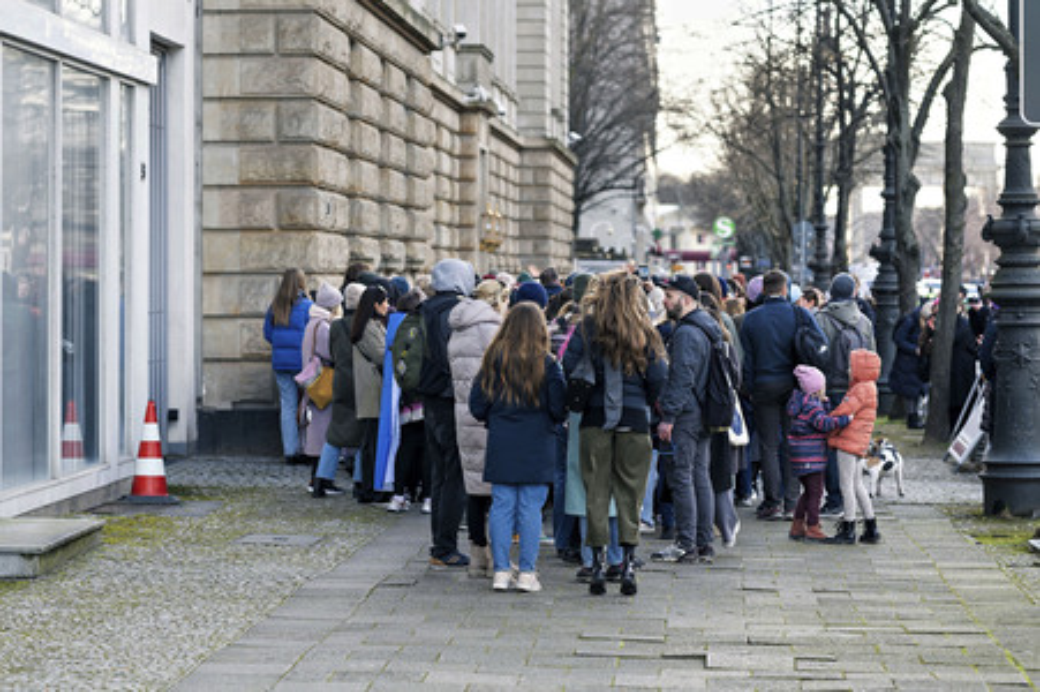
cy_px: 346
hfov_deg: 16.1
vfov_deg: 10.8
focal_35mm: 127
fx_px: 3666
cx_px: 520
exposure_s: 1/125
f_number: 2.8
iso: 100
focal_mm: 85
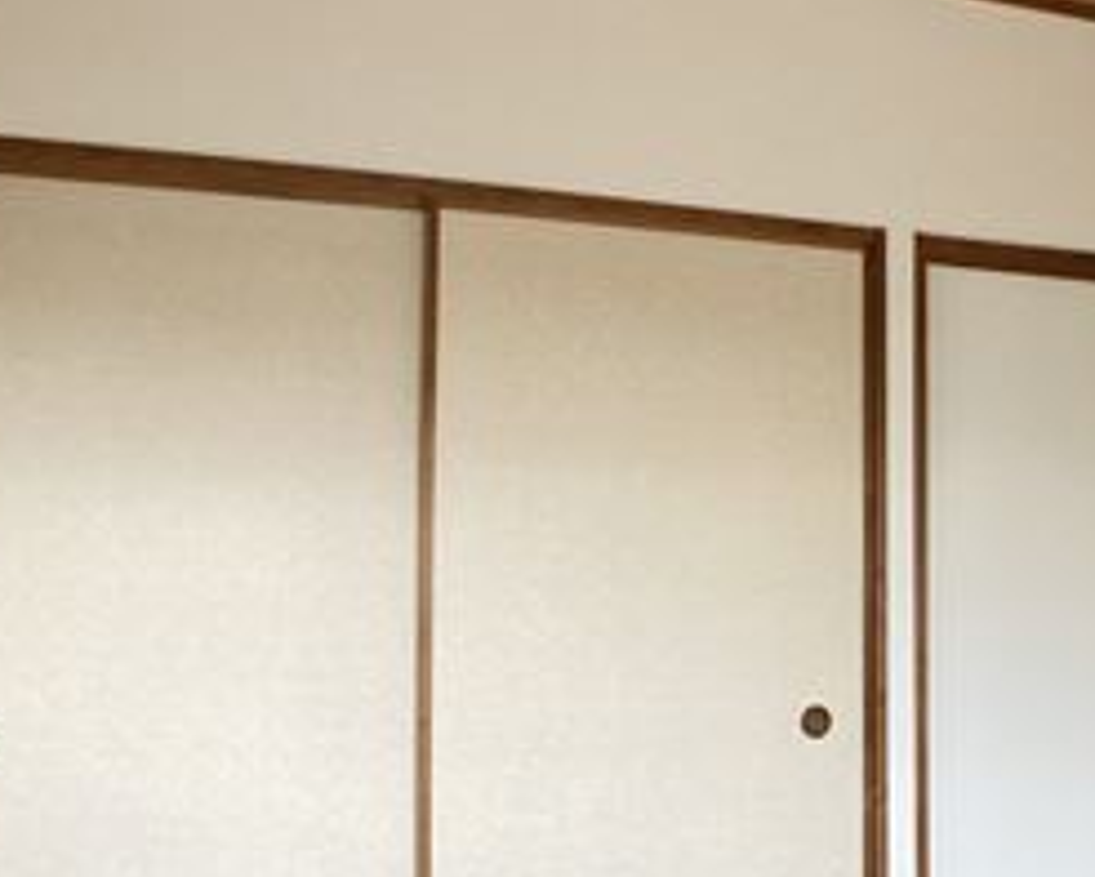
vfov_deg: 21.5
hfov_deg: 25.8
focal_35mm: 71
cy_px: 565
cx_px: 1002
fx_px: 2302
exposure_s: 1/121
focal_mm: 3.99
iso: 80
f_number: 1.8
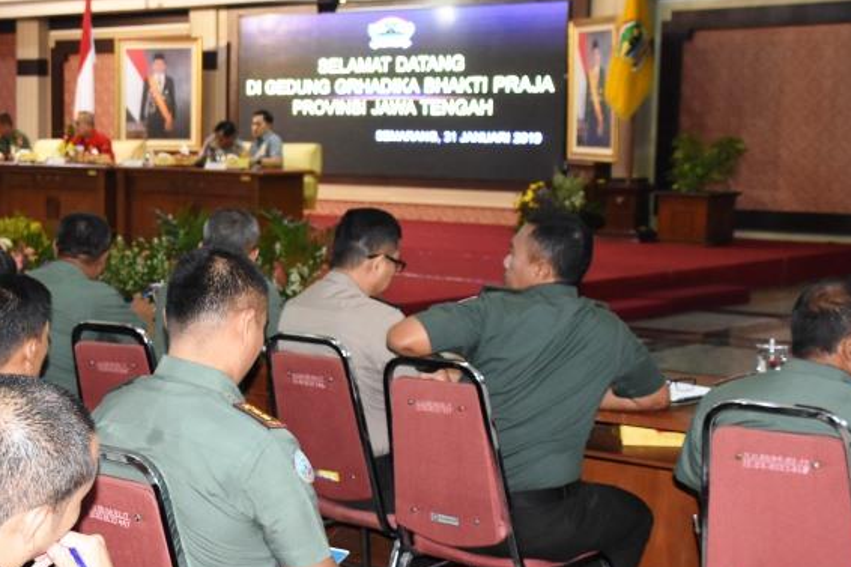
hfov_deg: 26.0
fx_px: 1796
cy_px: 306
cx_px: 119
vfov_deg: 17.9
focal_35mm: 76
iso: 2000
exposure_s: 1/60
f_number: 4.5
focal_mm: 28
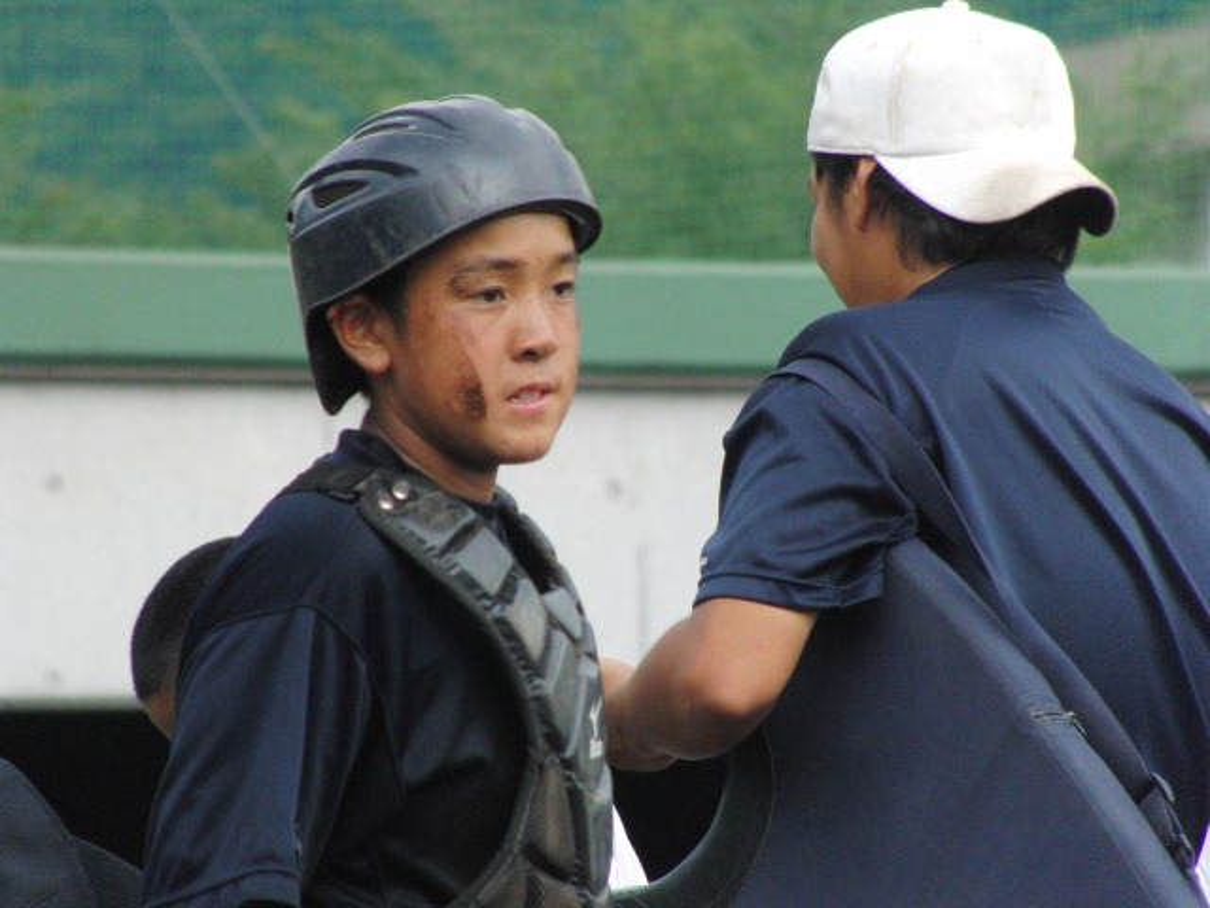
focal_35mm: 471
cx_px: 605
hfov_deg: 4.2
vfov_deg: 3.2
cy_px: 454
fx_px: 16464
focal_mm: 83.3
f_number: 4.4
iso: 400
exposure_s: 1/400
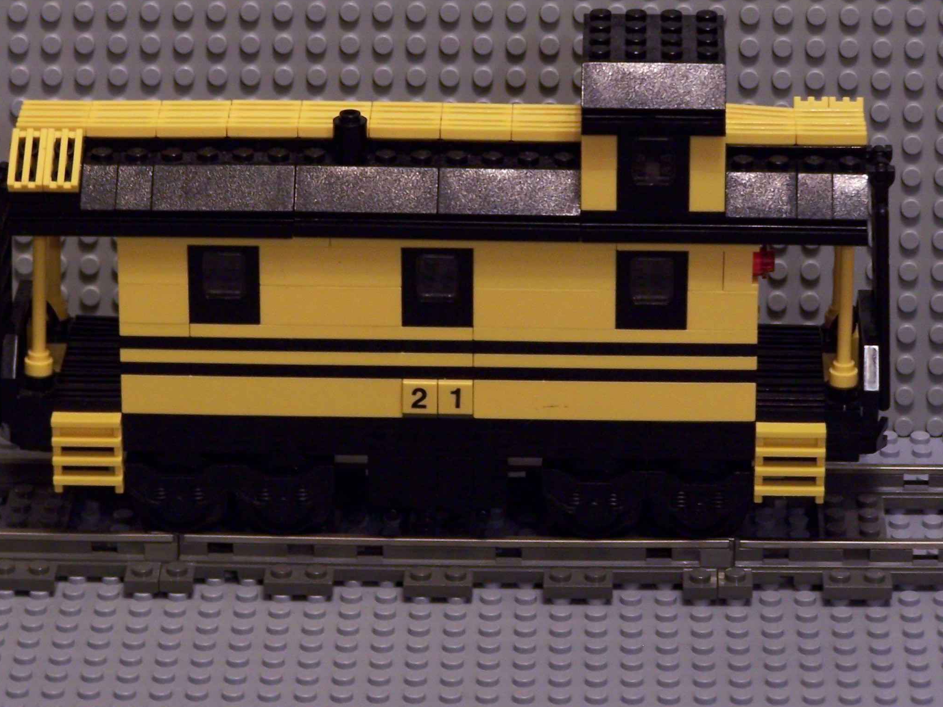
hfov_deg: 11.0
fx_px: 4903
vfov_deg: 8.2
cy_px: 335
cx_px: 454
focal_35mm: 180
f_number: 3.2
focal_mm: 26.4
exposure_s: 1/8
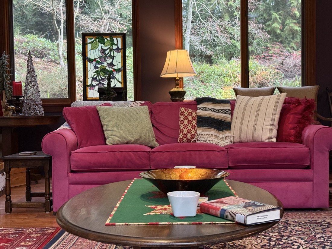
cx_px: 166
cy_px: 124
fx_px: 461
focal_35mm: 48
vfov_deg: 30.3
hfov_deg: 39.6
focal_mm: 6.76
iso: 320
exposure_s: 1/40
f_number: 1.78
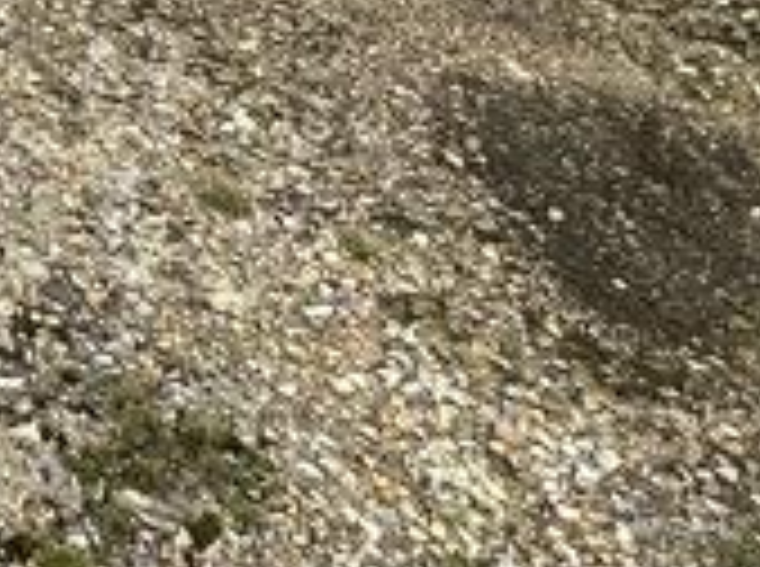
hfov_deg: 17.4
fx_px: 1862
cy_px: -626
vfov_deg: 14.1
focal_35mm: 85
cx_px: -706
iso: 40
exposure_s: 1/344
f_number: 2.2
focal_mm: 2.22
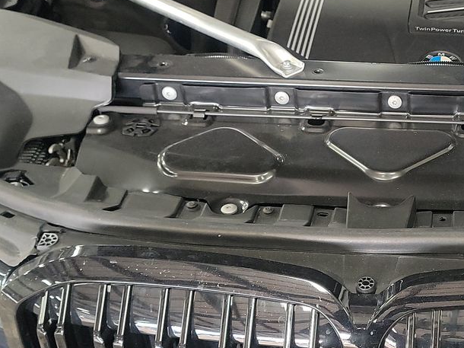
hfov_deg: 29.5
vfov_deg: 23.3
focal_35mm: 63
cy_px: 190
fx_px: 844
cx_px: 413
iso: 425
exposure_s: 1/59
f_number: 1.8
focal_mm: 6.7
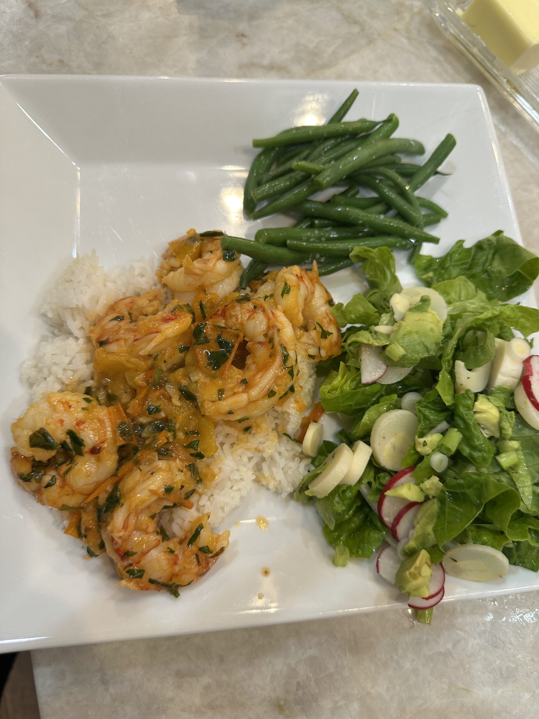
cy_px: 360
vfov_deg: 71.6
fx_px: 498
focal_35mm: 24
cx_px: 270
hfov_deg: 56.8
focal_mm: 6.86
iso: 125
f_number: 1.78
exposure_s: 1/60
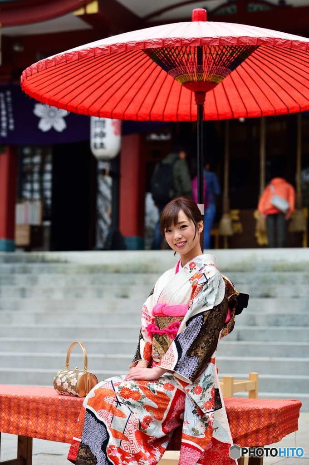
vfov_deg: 23.9
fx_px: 1096
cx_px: 154
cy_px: 232
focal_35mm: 85
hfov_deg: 16.0
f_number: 3.2
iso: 640
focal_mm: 85
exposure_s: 1/1600
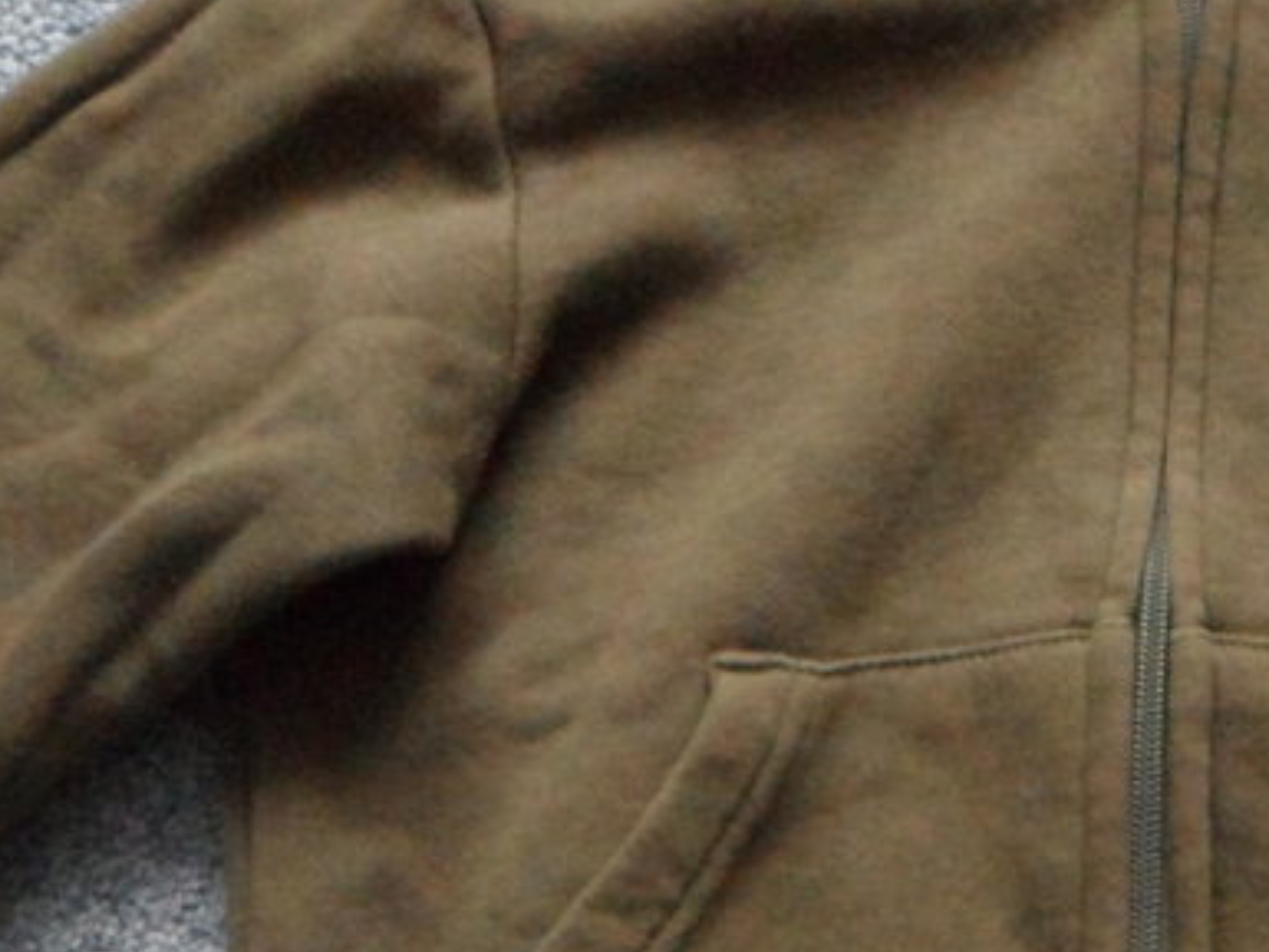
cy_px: 474
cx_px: 1155
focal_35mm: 83
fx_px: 3044
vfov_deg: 17.8
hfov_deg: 22.9
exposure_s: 1/15
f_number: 2.9
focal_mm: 4.1
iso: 400
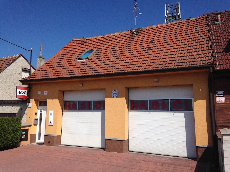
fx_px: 219
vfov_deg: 42.9
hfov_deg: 55.4
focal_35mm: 33
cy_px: 86
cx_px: 115
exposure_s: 1/3012
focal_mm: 4.12
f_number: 2.4
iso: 50
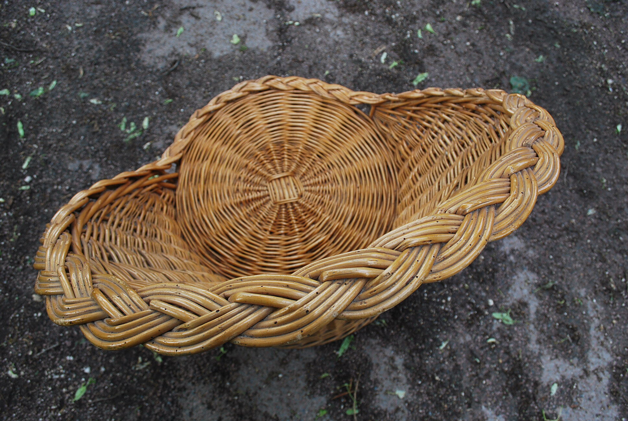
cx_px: 314
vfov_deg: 48.0
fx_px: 472
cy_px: 210
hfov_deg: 67.3
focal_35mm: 27
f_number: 5.6
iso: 200
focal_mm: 18
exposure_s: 1/125
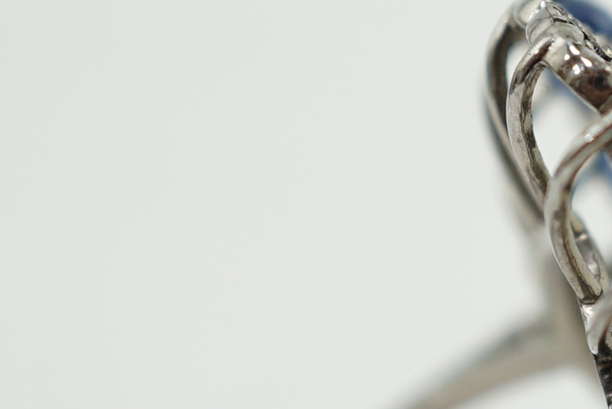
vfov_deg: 7.1
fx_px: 3298
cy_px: 327
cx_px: 613
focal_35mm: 194
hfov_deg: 10.5
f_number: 3.5
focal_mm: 30
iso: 200
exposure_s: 1/60
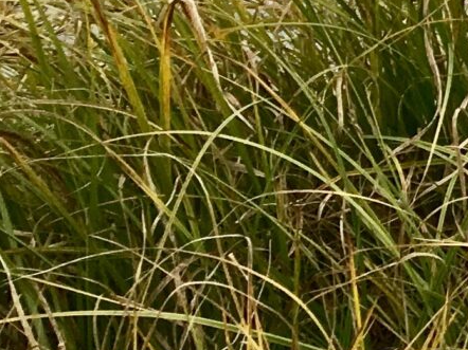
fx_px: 2270
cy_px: -350
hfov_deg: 9.8
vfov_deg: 8.4
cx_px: 1268
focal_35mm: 168
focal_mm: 4.15
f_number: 2.2
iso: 25
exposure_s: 1/732
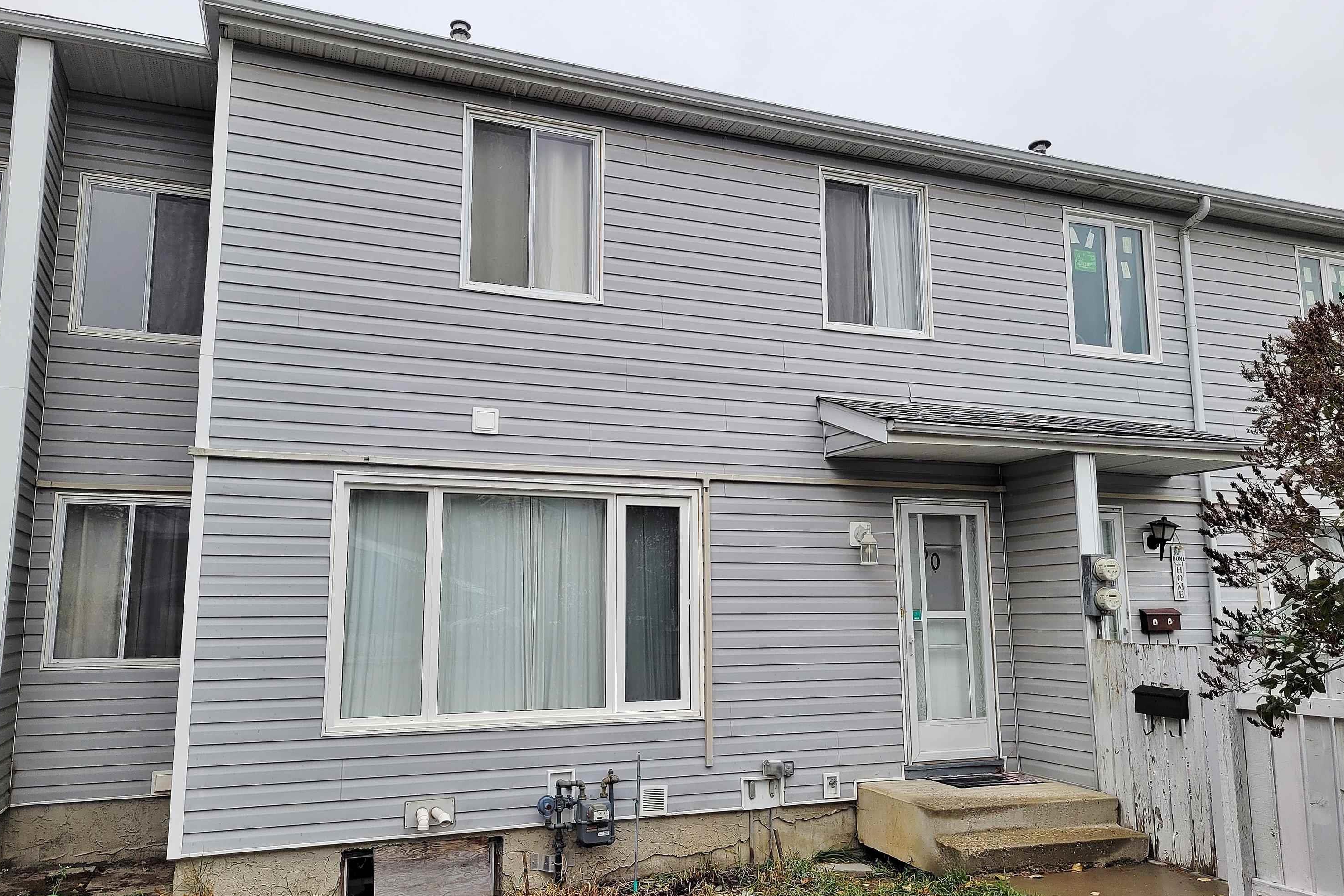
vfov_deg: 46.4
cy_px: 455
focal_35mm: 28
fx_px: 1045
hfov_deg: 65.5
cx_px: 654
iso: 40
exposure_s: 1/392
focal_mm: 5.4
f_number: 1.8
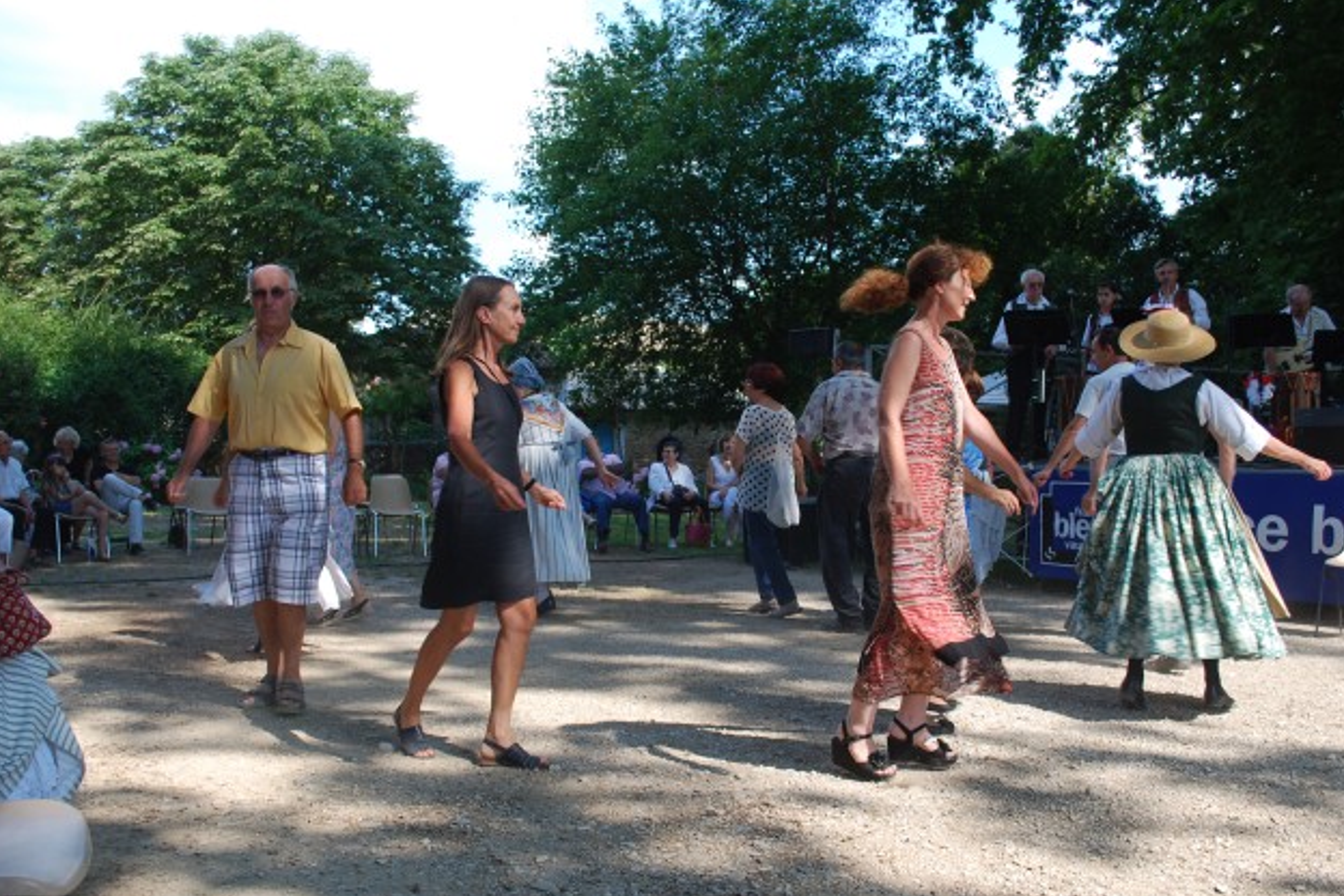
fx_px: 1381
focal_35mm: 37
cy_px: 460
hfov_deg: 51.9
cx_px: 668
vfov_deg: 35.9
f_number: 5.6
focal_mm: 24
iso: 100
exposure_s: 1/125
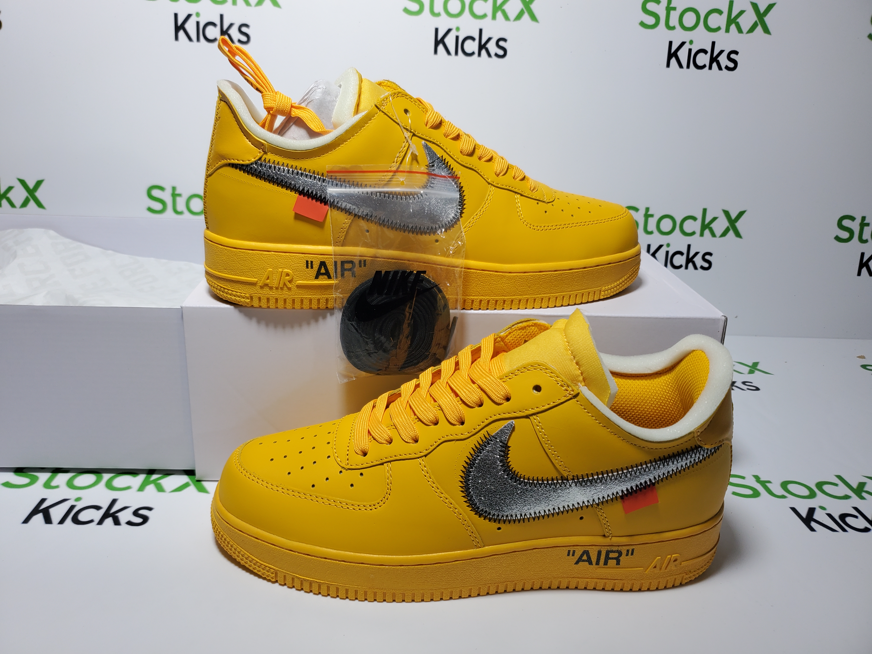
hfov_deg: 67.3
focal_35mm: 26
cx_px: 436
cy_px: 327
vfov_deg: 53.1
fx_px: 655
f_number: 1.5
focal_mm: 4.3
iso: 50
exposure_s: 1/518
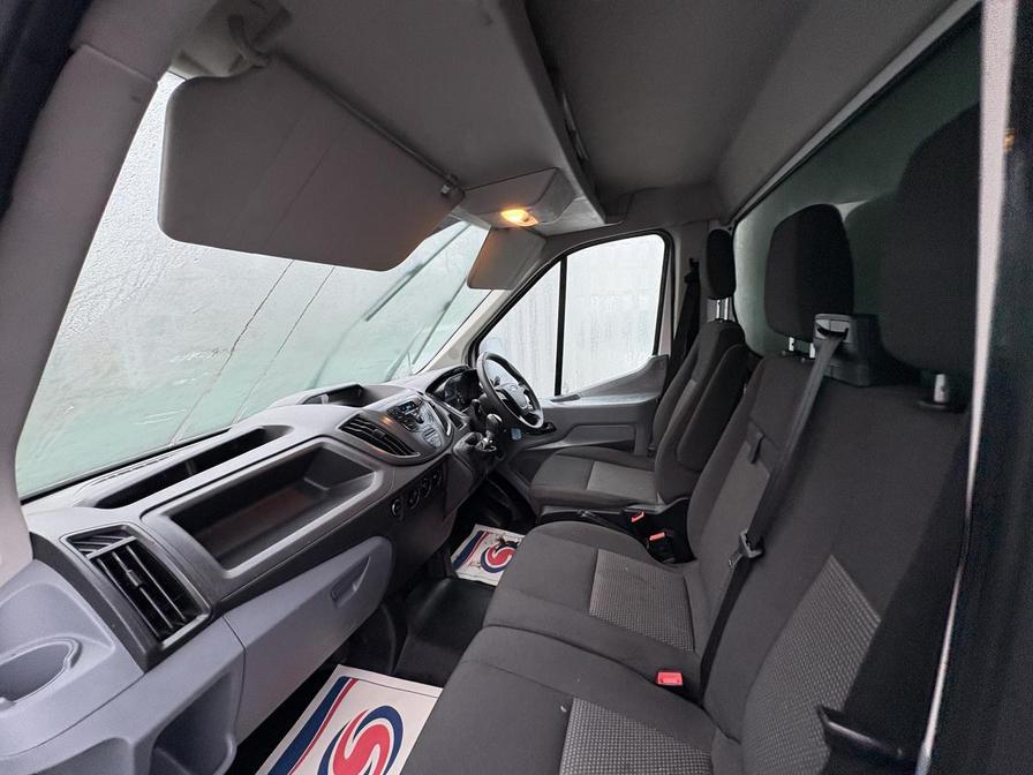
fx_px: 418
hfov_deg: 102.1
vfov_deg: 85.7
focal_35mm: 14
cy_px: 388
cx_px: 516
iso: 200
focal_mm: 2.22
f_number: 2.2
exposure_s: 1/99
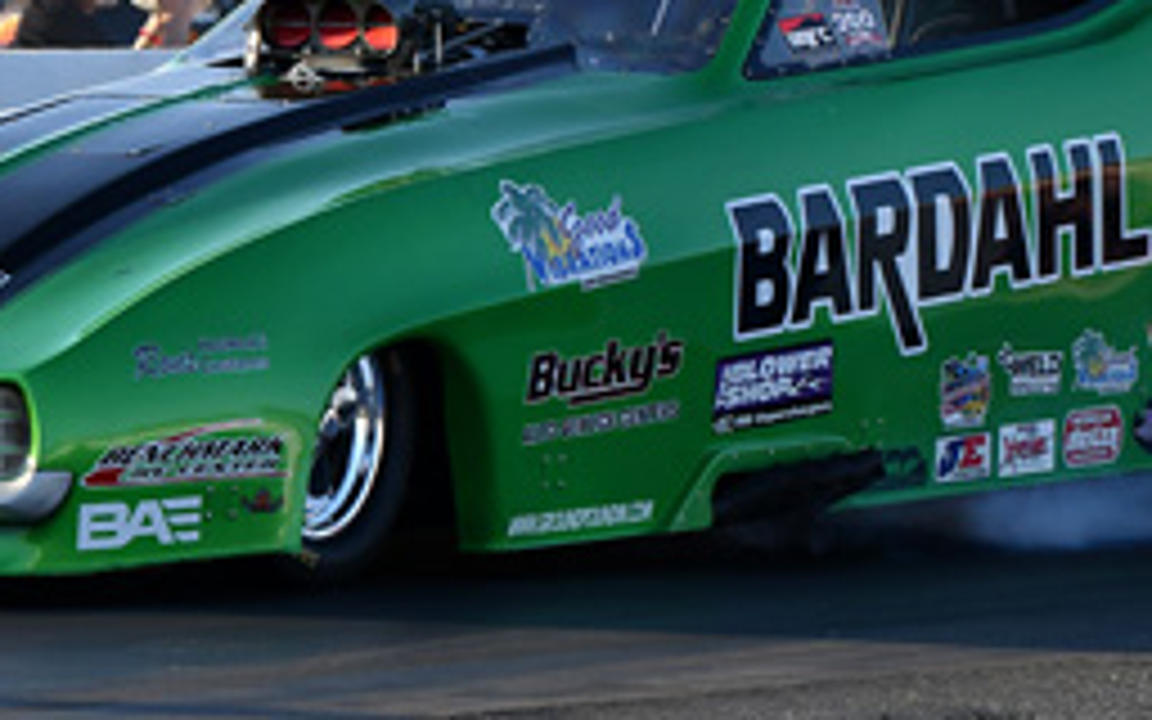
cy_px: 126
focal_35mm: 347
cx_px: 567
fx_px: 10894
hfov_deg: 6.1
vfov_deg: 3.8
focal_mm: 116
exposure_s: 1/1000
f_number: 5.6
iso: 320
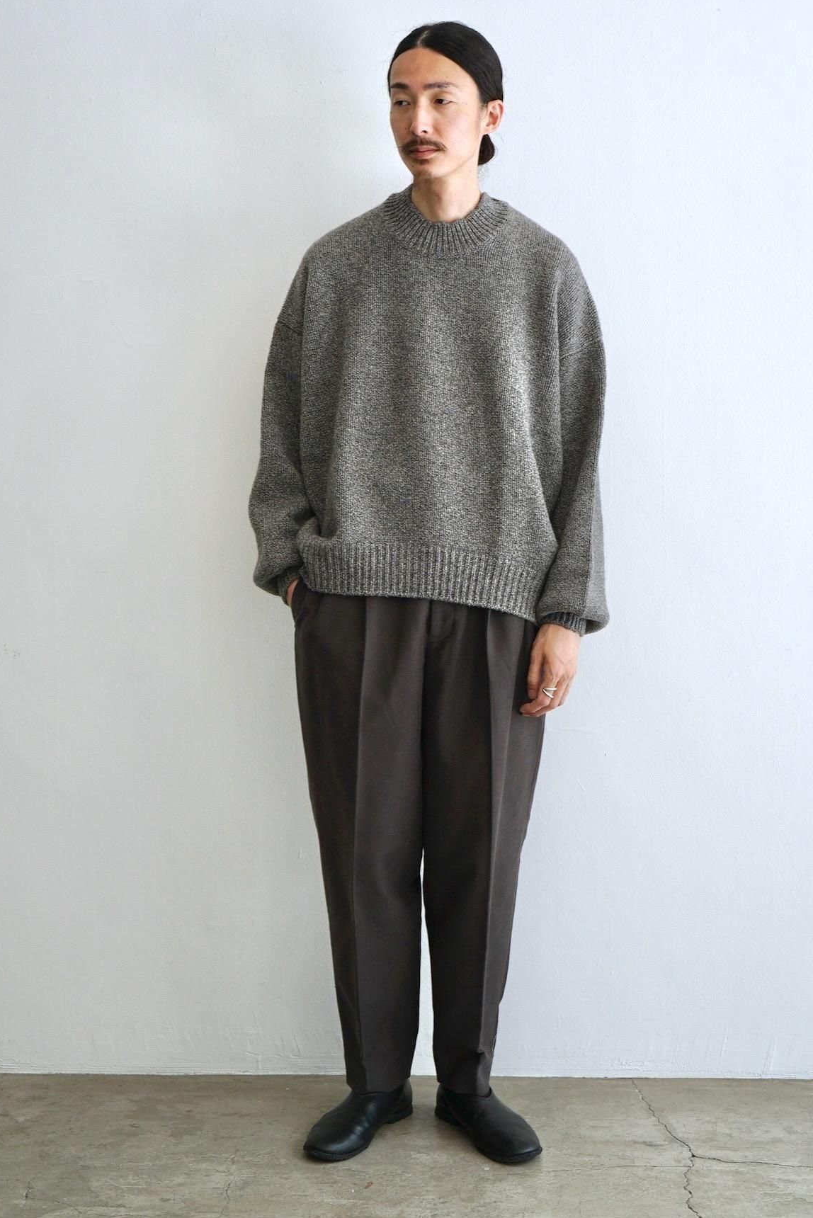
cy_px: 589
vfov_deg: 43.6
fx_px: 1523
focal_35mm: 45
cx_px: 417
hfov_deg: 29.9
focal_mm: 43
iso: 320
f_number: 4.5
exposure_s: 1/160
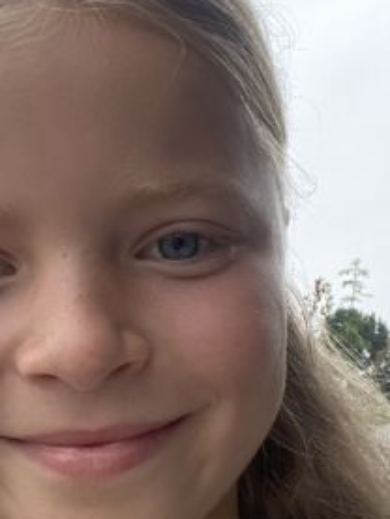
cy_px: 343
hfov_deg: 22.2
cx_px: 62
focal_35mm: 65
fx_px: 976
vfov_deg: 29.6
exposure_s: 1/105
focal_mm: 2.71
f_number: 2.2
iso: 100
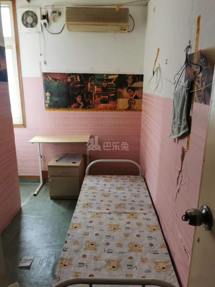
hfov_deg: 51.3
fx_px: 224
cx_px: 108
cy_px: 144
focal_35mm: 27
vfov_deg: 65.3
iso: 100
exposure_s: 1/100
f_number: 1.6
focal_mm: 5.56
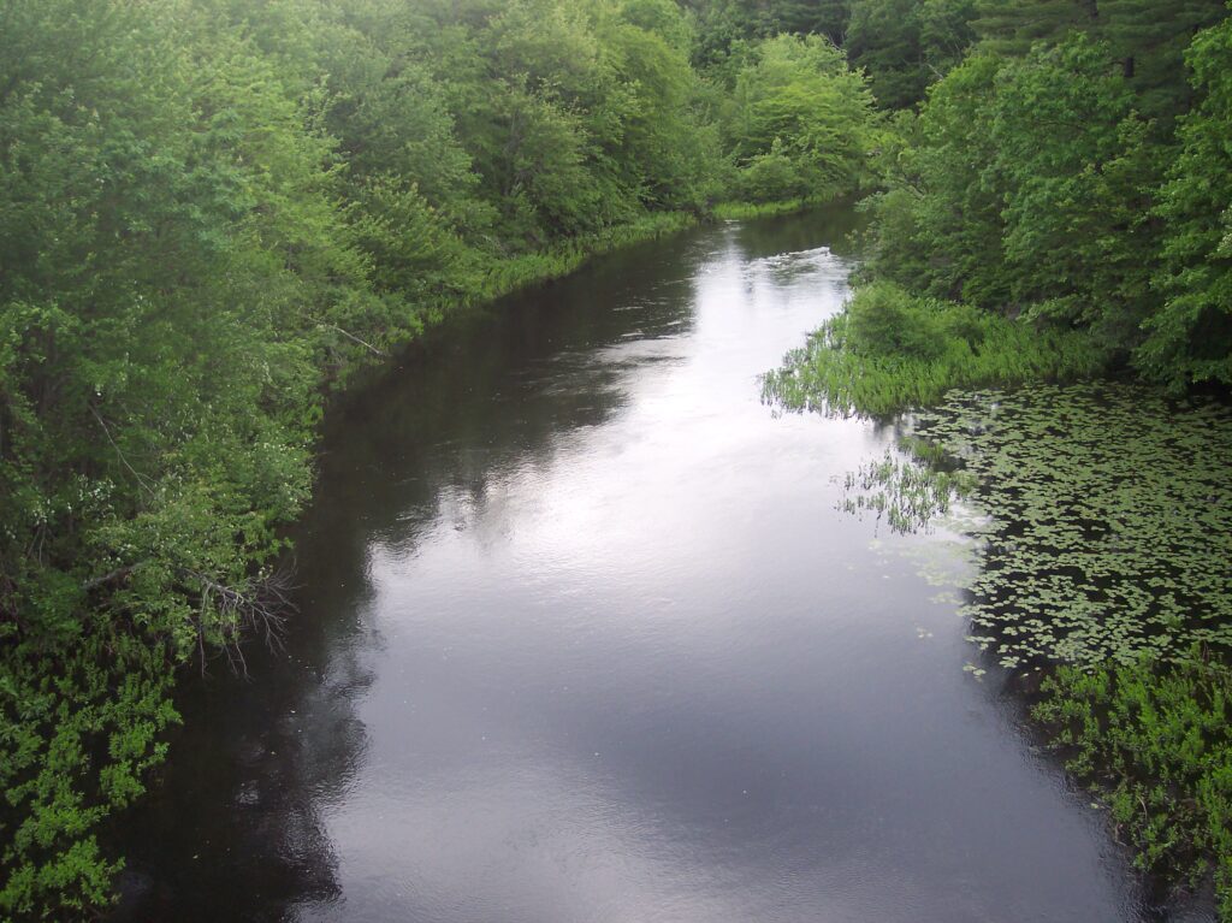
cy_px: 462
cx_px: 616
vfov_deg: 37.7
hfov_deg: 49.0
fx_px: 1352
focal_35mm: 38
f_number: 2.8
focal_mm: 8
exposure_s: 1/180
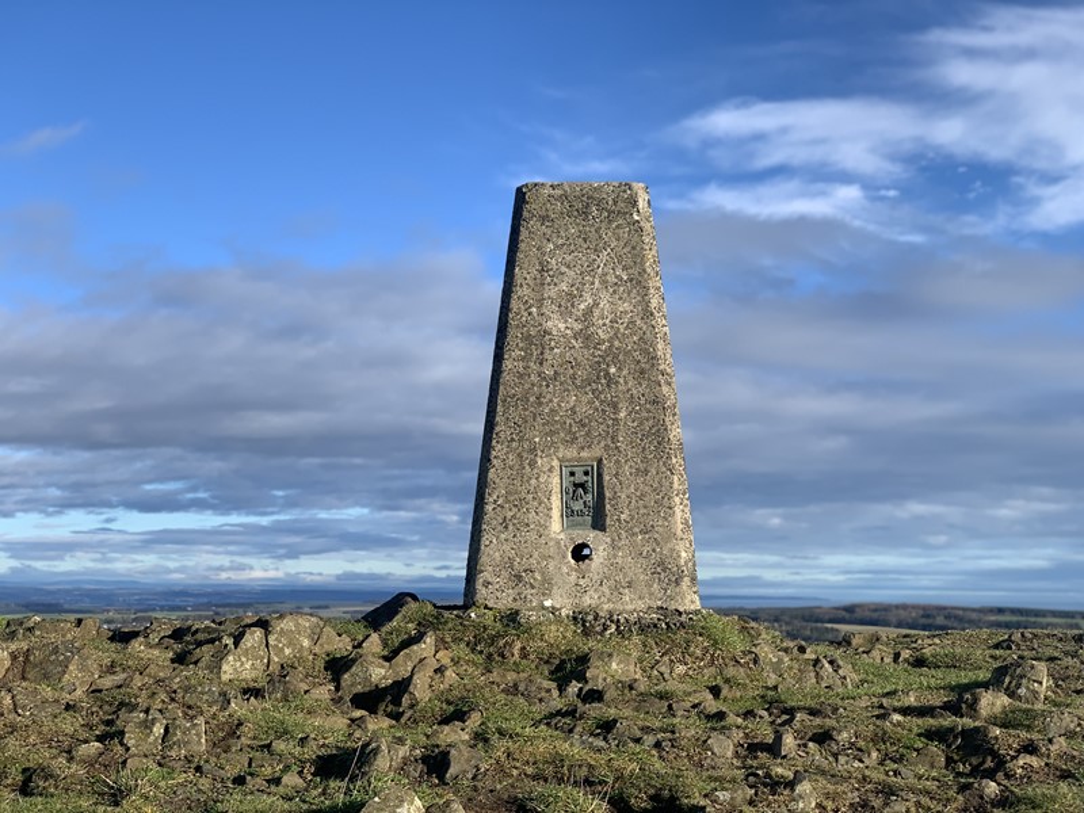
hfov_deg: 36.8
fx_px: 1628
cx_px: 542
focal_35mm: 52
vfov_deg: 28.0
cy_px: 406
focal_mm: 6
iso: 16
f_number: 2.4
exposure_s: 1/1142
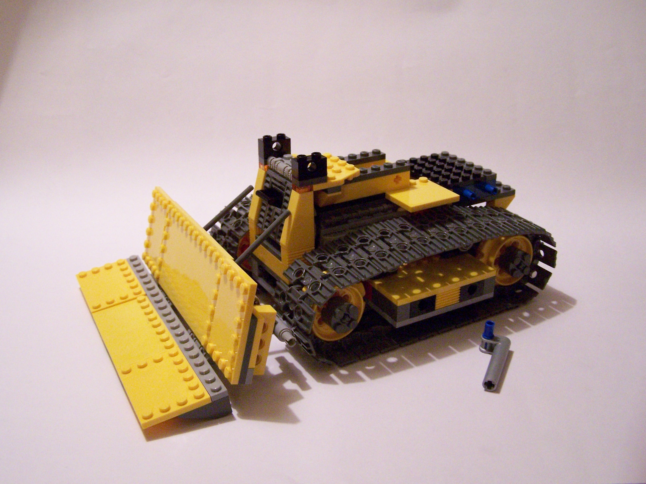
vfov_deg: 37.7
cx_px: 323
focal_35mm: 38
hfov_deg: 49.0
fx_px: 709
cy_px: 242
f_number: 2.8
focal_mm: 6.3
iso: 400
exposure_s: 1/20
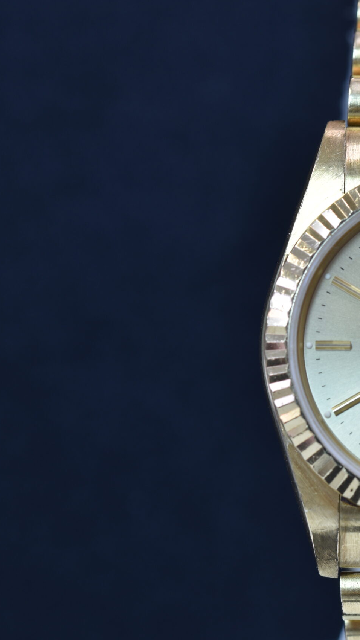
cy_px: 320
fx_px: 3615
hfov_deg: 5.7
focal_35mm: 213
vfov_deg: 10.1
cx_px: 435
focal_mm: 90
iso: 100
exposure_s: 1/5
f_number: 8
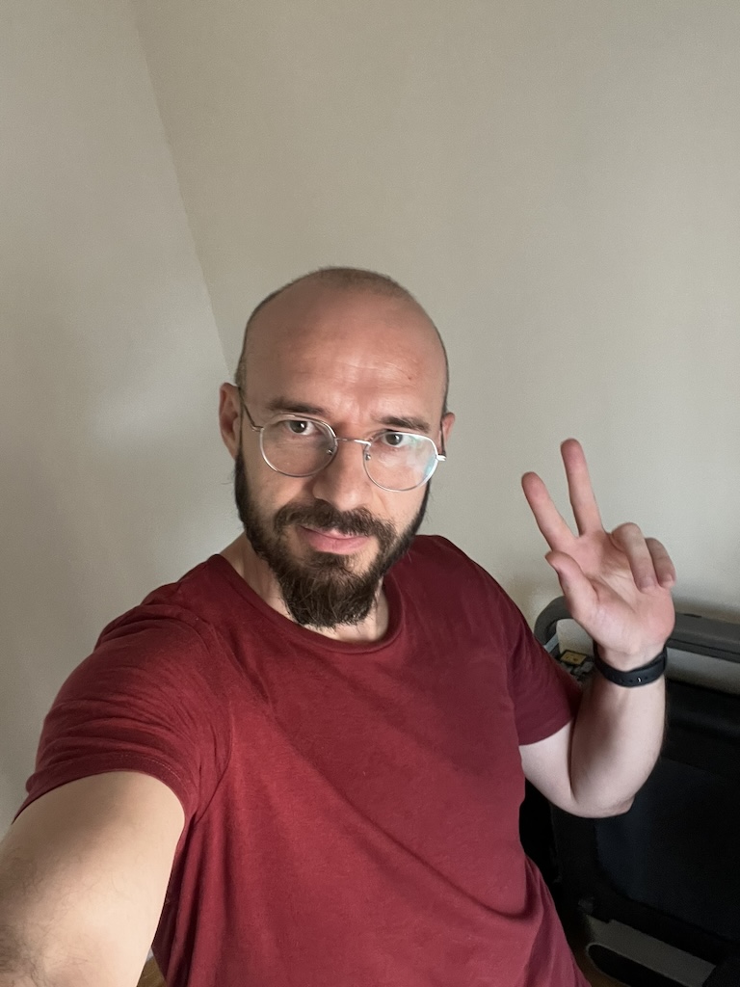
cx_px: 370
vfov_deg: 60.0
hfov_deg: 46.8
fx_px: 855
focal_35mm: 30
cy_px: 494
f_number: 2.2
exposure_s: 1/30
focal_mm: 2.71
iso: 400
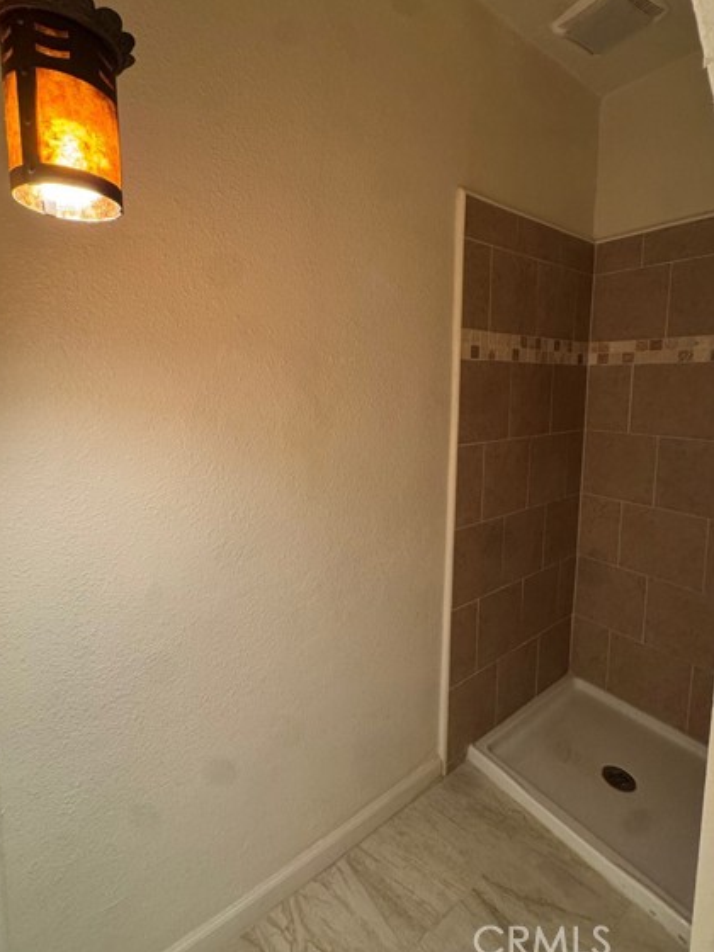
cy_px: 422
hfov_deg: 78.0
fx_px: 440
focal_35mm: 16
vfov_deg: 94.1
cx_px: 335
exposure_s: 1/60
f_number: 2.2
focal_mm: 2.22
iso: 400
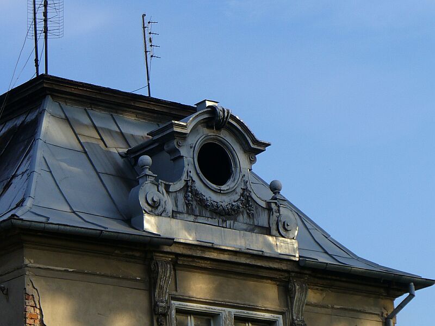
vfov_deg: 10.1
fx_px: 1847
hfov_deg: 13.4
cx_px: 218
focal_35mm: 147
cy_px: 163
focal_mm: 19.4
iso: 80
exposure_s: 1/500
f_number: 3.7
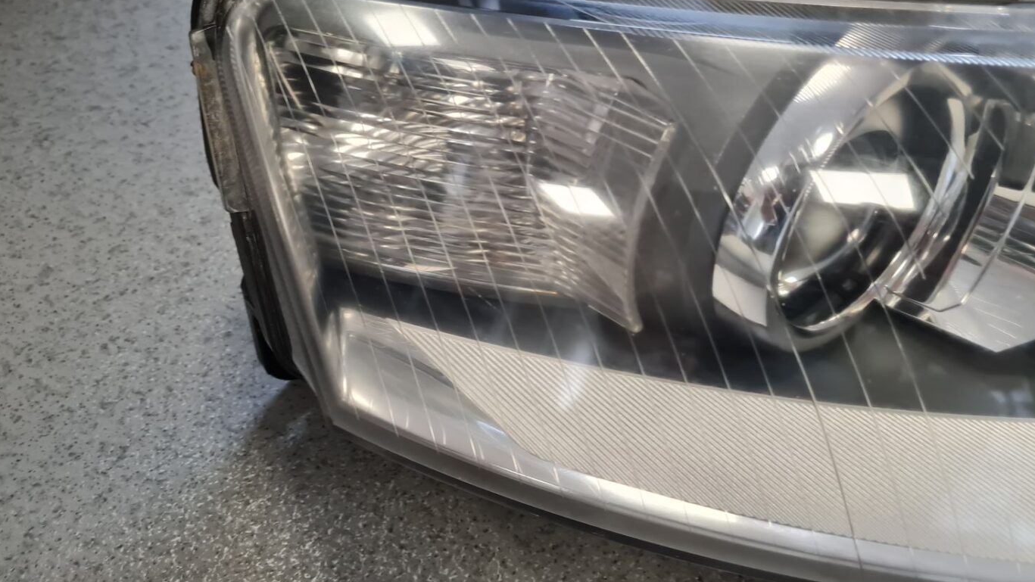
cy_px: 223
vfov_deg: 39.9
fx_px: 796
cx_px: 522
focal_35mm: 29
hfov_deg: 66.1
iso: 160
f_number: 1.8
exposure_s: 1/100
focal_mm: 5.4
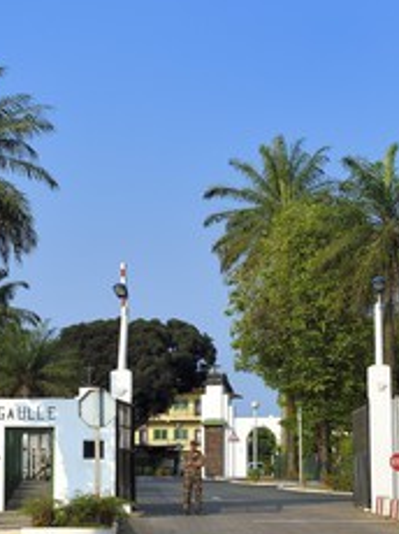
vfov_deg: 19.3
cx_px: 158
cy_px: 304
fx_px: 1571
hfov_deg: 14.5
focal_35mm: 102
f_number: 13
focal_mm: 58
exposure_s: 1/250
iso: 200
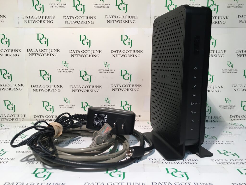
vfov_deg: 48.2
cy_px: 92
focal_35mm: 29
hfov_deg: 61.7
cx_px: 123
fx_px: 206
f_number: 2.2
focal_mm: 4.15
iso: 25
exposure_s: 1/40
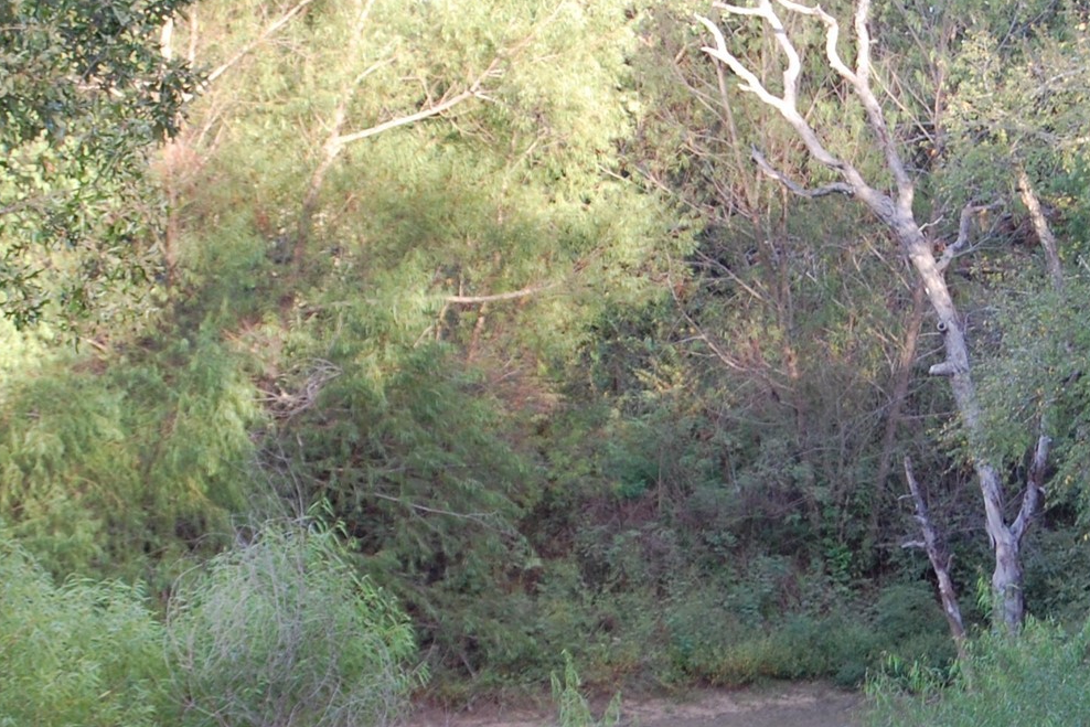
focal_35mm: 170
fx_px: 5149
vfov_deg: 8.1
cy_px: 540
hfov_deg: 12.1
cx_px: 797
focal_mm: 55
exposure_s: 1/100
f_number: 5.6
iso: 400
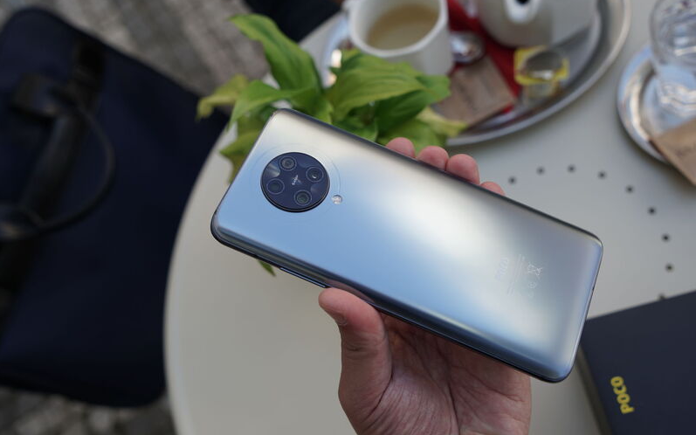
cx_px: 359
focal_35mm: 36
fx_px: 683
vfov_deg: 35.3
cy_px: 237
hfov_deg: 54.0
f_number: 5
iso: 200
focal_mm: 34
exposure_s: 1/250
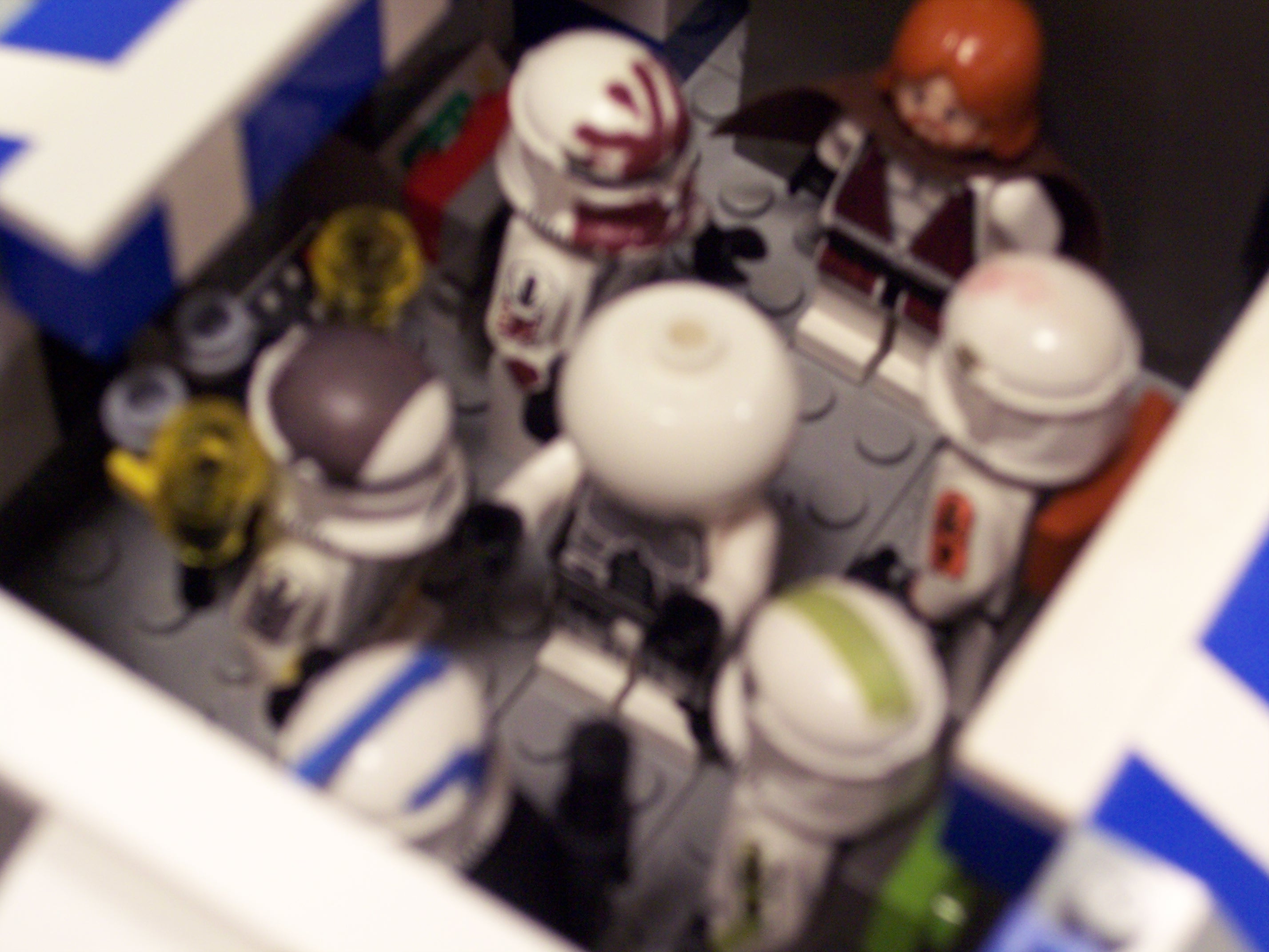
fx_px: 2859
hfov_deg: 25.0
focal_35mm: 78
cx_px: 634
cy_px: 476
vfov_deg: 18.9
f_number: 4.8
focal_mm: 16
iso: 200
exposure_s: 1/8
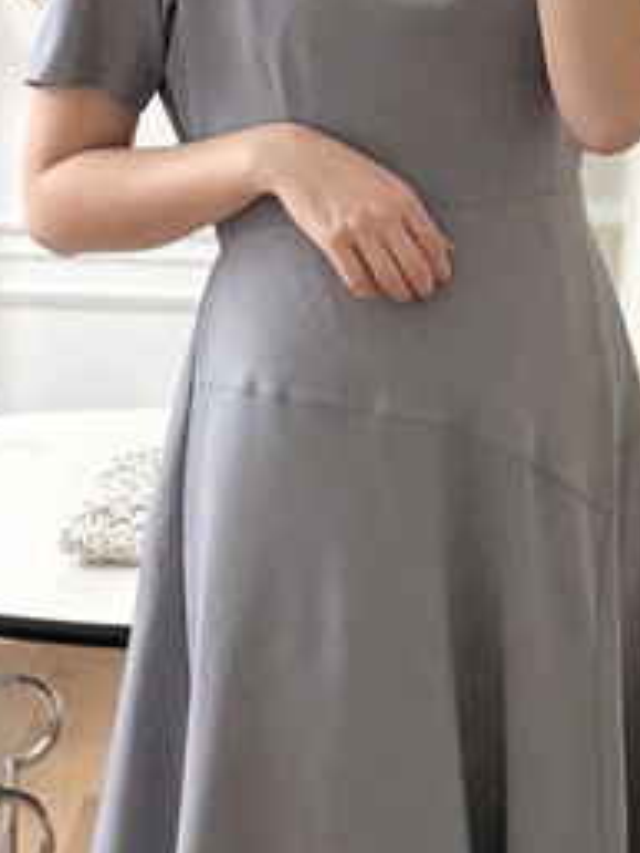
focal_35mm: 101
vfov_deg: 19.4
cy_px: 554
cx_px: 531
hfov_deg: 14.6
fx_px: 2488
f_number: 1.6
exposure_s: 1/60
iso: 200
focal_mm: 5.96
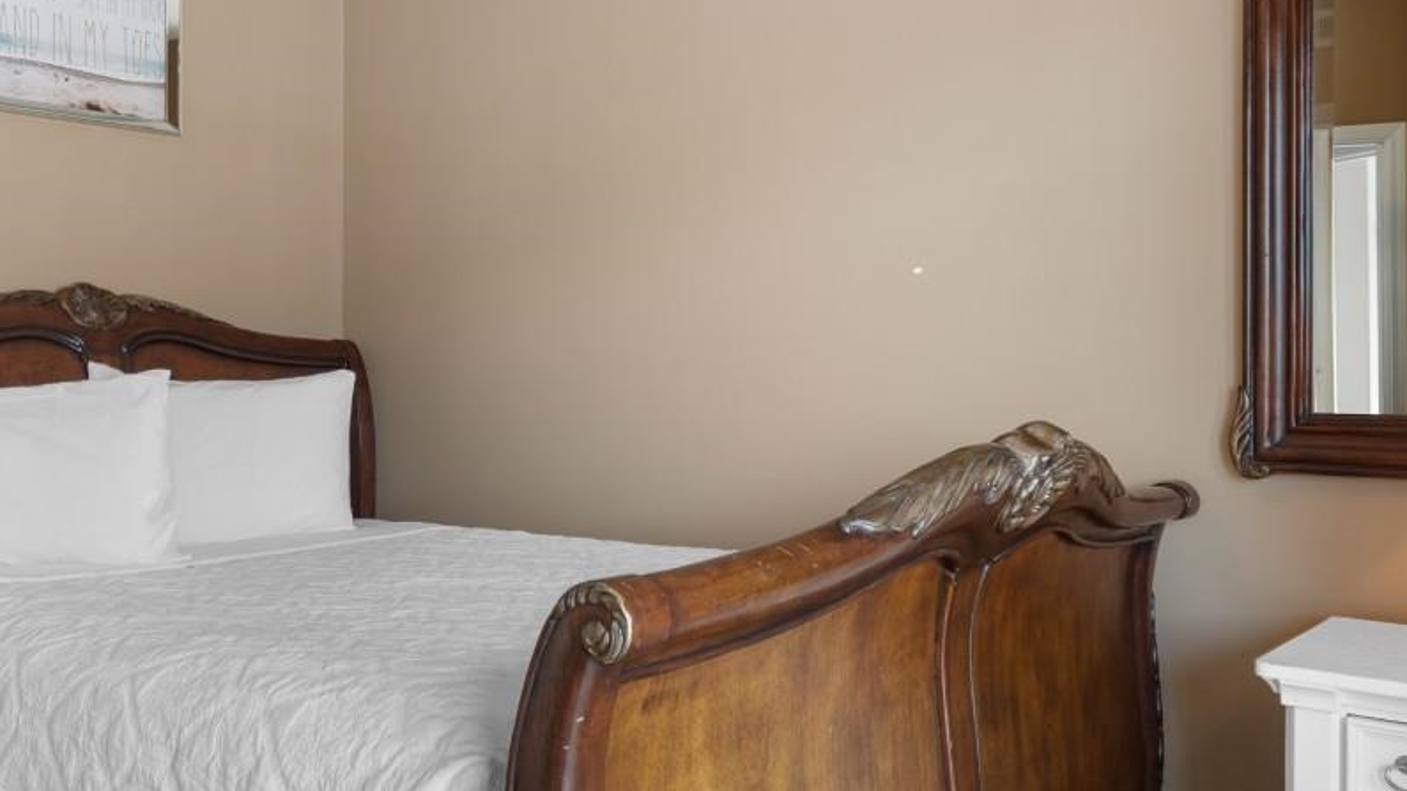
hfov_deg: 60.4
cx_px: 552
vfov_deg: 36.6
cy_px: 363
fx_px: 1194
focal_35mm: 32
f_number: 4.5
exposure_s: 1/20
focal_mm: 10
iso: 100
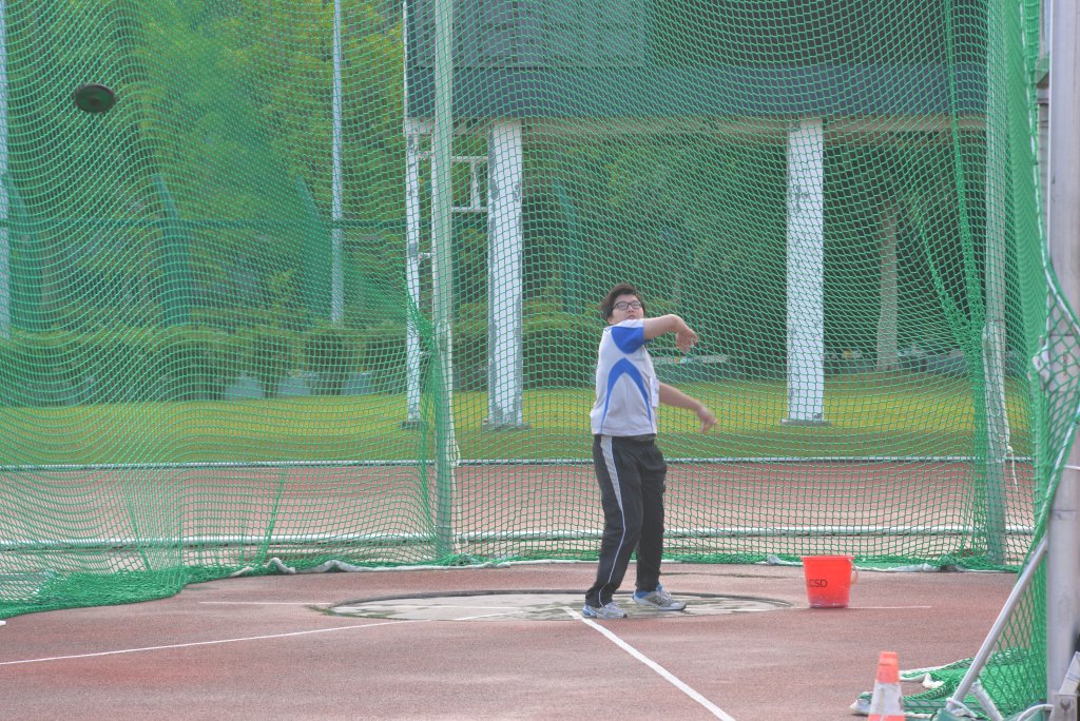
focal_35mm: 195
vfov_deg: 7.1
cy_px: 360
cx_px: 540
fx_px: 5853
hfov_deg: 10.5
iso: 800
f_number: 11
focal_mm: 195
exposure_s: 1/200
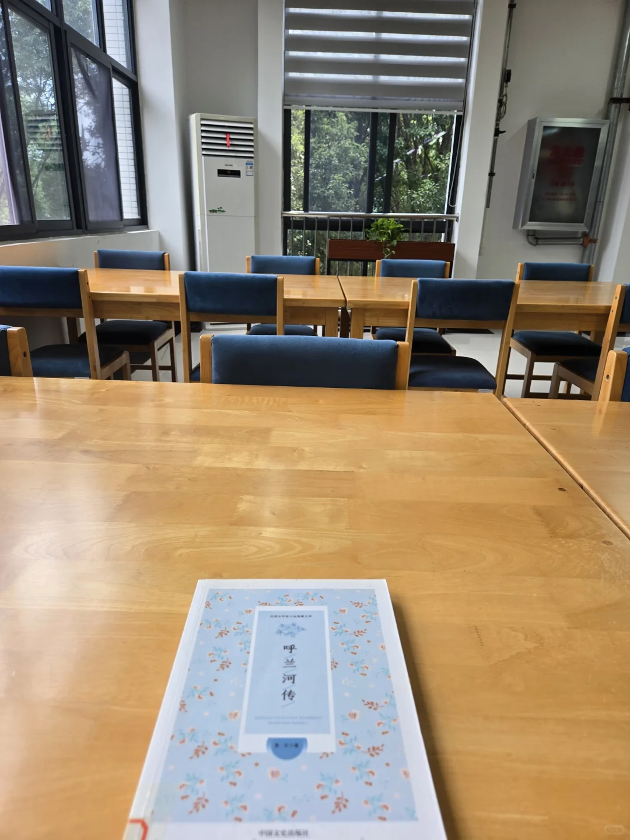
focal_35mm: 23
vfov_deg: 73.9
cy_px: 420
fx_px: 558
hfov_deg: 58.9
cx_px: 315
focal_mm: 5.4
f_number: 1.8
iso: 64
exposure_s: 1/180
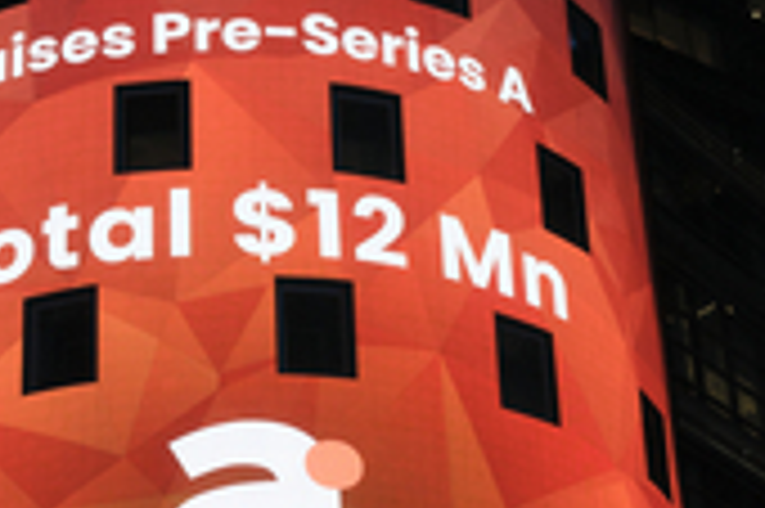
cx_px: 279
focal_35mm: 116
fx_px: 2463
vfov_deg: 11.7
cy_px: 477
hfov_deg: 17.6
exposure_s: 1/250
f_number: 5.6
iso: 400
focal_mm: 27
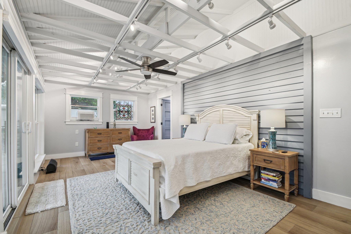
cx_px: 176
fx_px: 146
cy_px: 117
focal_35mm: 15
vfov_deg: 77.3
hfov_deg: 100.4
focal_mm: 10
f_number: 8
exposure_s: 1/8
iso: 400
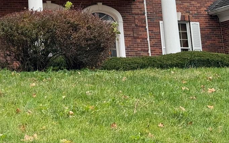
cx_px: -33
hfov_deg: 16.8
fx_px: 749
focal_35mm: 120
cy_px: -28
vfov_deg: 10.7
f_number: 1.78
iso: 64
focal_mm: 6.76
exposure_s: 1/256
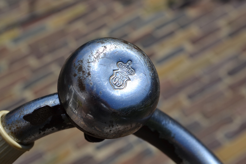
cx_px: 123
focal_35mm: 63
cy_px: 82
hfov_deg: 31.9
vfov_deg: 21.6
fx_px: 431
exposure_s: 1/500
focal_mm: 42
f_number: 8
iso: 100
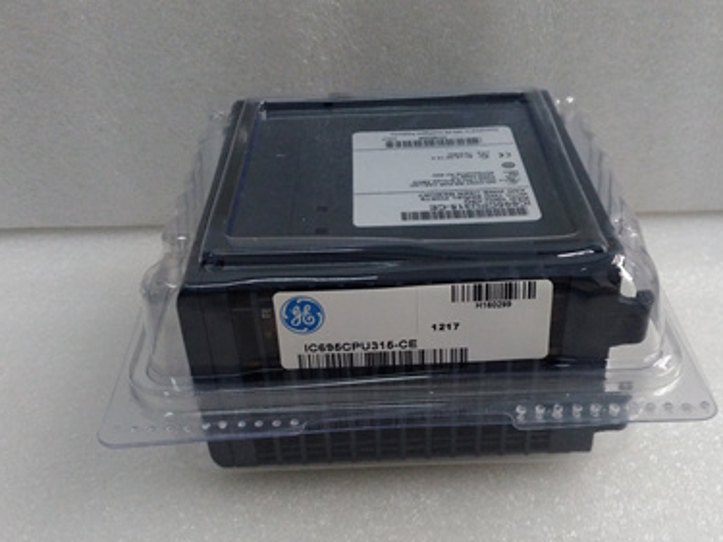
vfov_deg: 39.5
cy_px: 315
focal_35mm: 36
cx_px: 397
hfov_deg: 51.3
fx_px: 752
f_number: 2
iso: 407
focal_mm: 3.79
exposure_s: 1/33
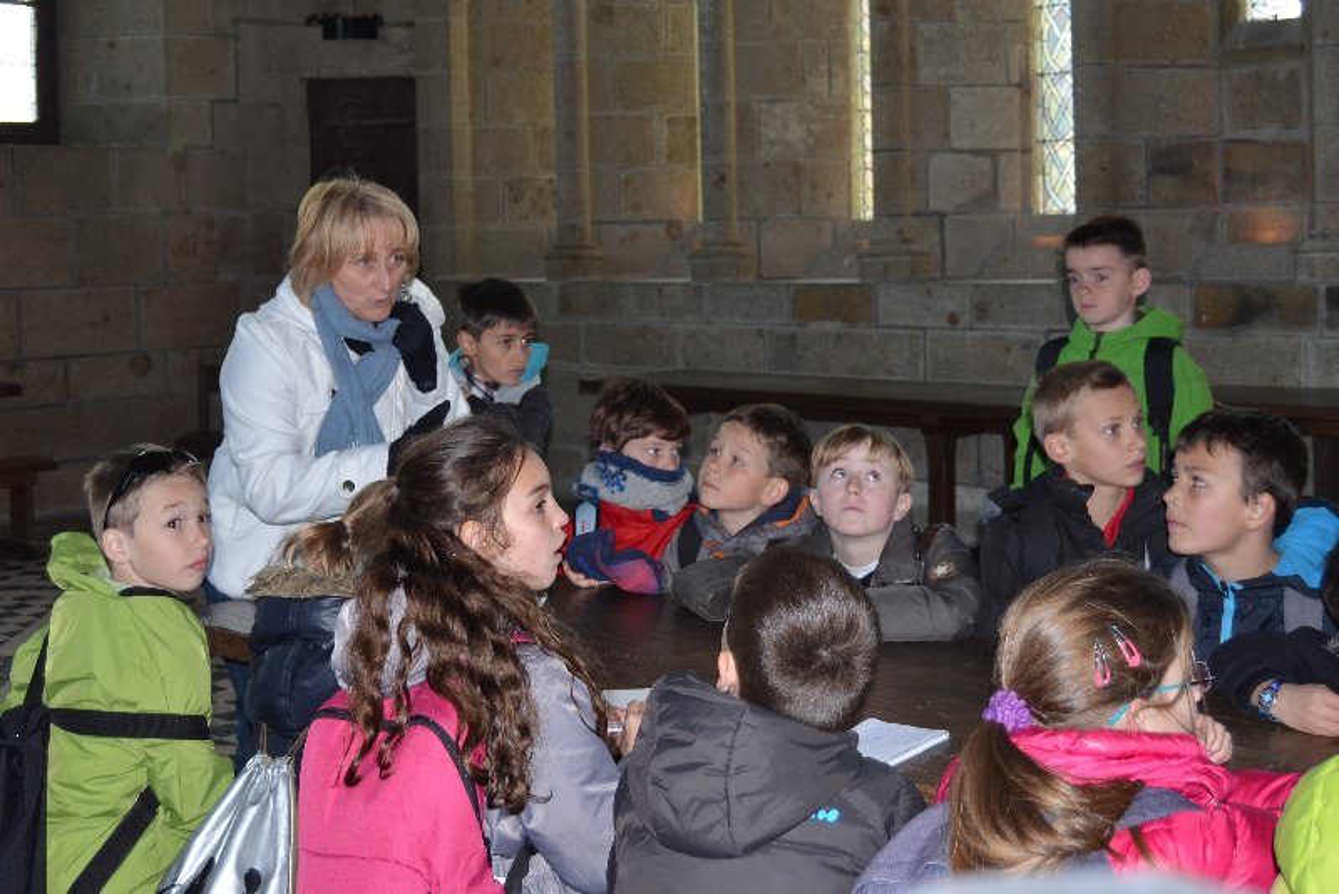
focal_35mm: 34
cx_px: 670
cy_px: 447
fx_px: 1284
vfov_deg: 38.4
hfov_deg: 55.1
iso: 250
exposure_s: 1/200
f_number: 3.8
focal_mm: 23
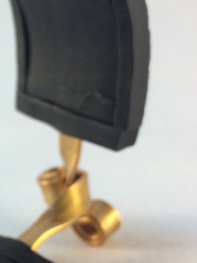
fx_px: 623
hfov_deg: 17.1
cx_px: -43
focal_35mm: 82
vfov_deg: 23.8
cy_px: 143
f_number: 2.2
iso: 40
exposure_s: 1/120
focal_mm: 4.15
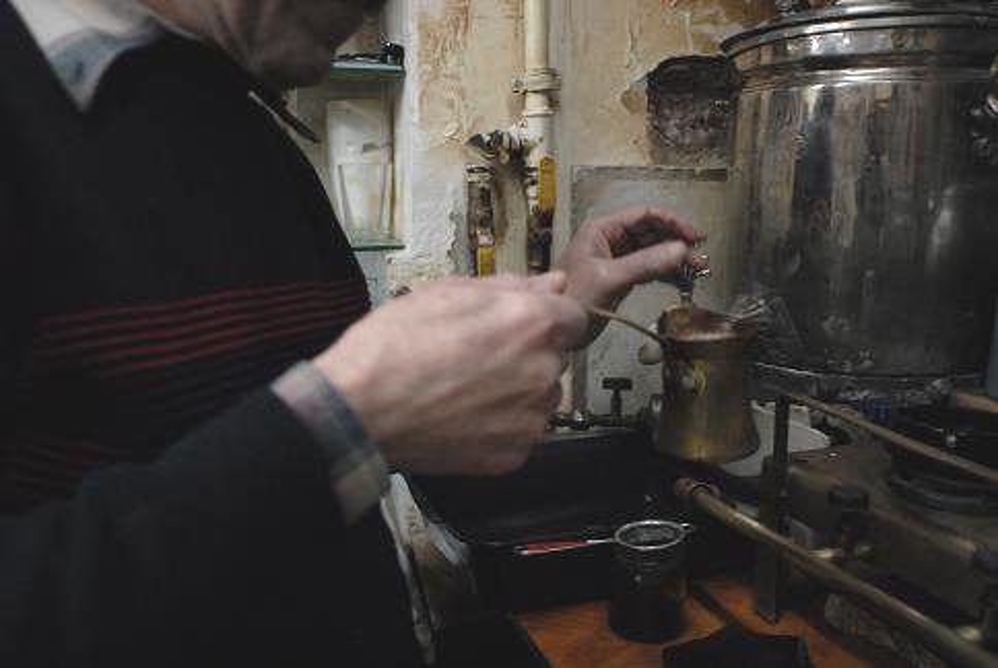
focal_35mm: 30
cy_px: 334
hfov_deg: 61.9
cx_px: 499
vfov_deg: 43.7
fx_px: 833
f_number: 2.8
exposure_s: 1/80
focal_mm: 20
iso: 800
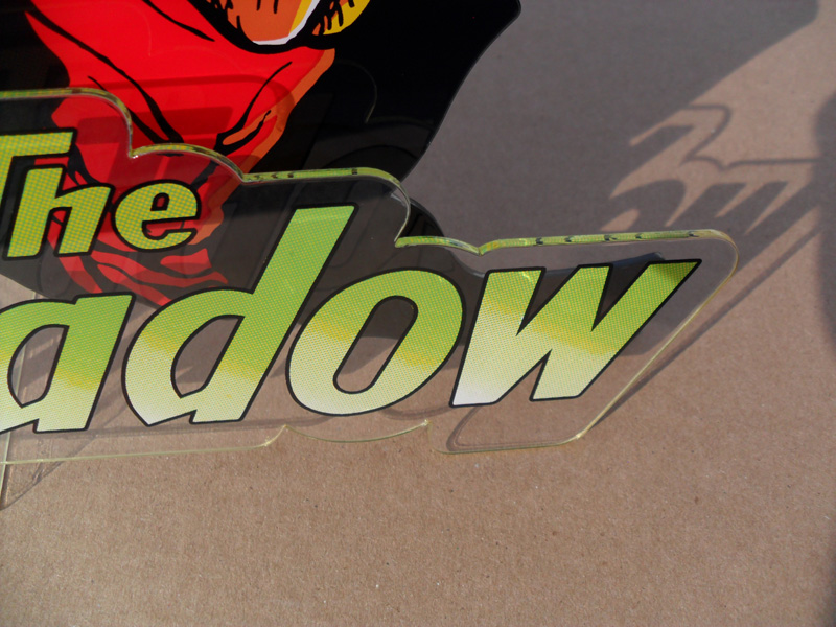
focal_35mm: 35
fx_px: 845
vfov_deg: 40.7
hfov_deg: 52.6
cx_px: 418
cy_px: 314
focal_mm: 6.3
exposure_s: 1/250
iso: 80
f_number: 7.6
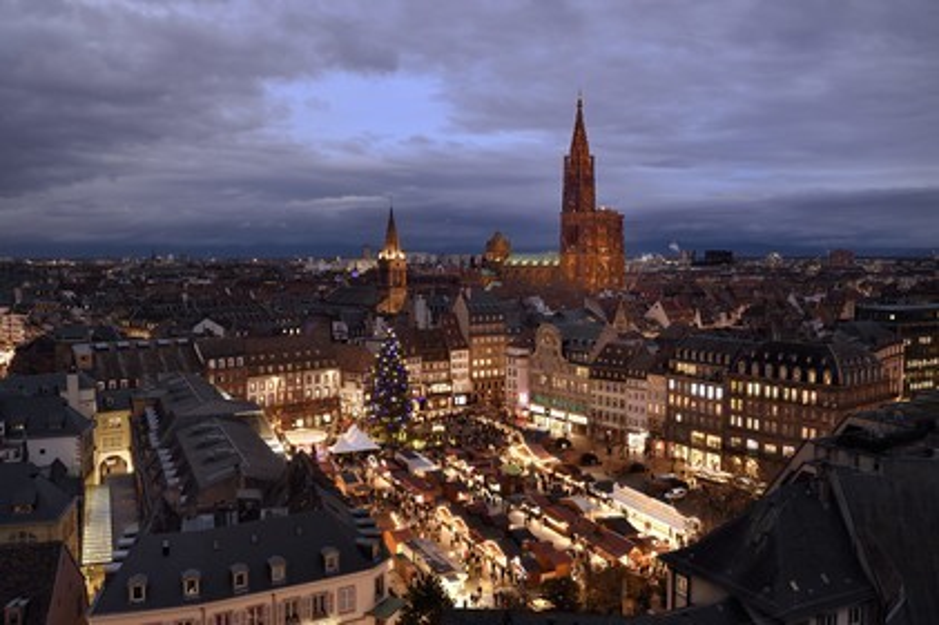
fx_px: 834
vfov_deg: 41.1
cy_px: 312
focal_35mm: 32
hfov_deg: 58.8
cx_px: 470
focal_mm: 32
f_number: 7.1
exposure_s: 1/5
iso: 800
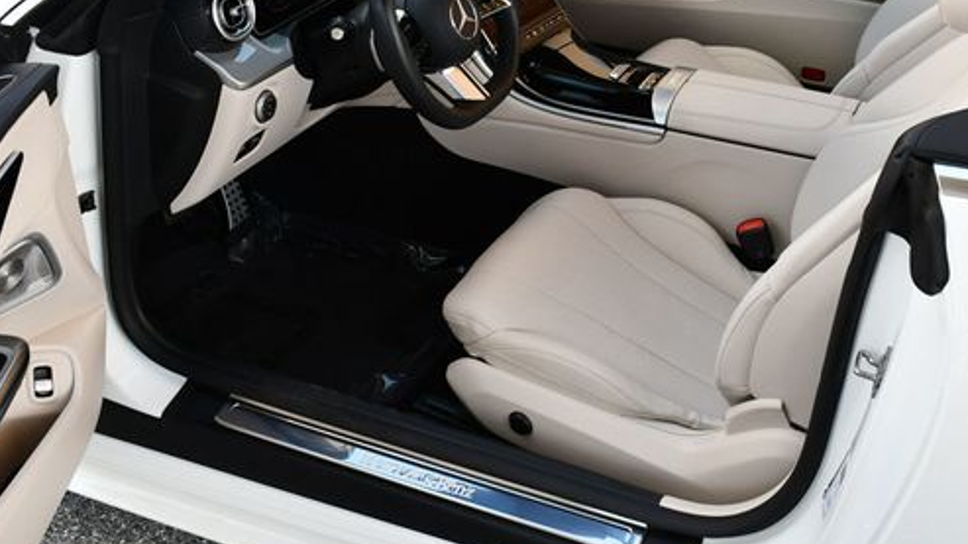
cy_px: 175
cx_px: 605
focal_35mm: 49
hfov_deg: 41.8
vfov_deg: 24.3
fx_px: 1257
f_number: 5.6
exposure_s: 1/250
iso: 320
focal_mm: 18
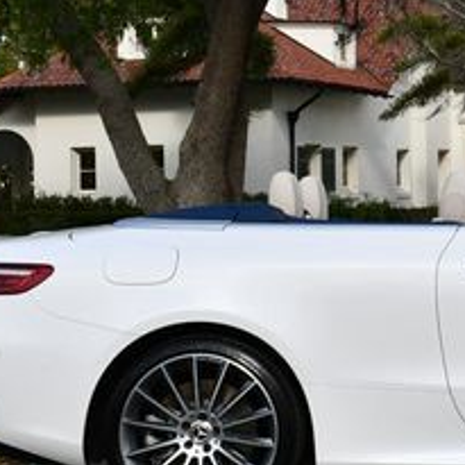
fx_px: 2097
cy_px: 118
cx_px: 585
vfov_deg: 12.6
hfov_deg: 12.3
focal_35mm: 138
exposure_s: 1/250
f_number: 8
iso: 110
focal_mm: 26
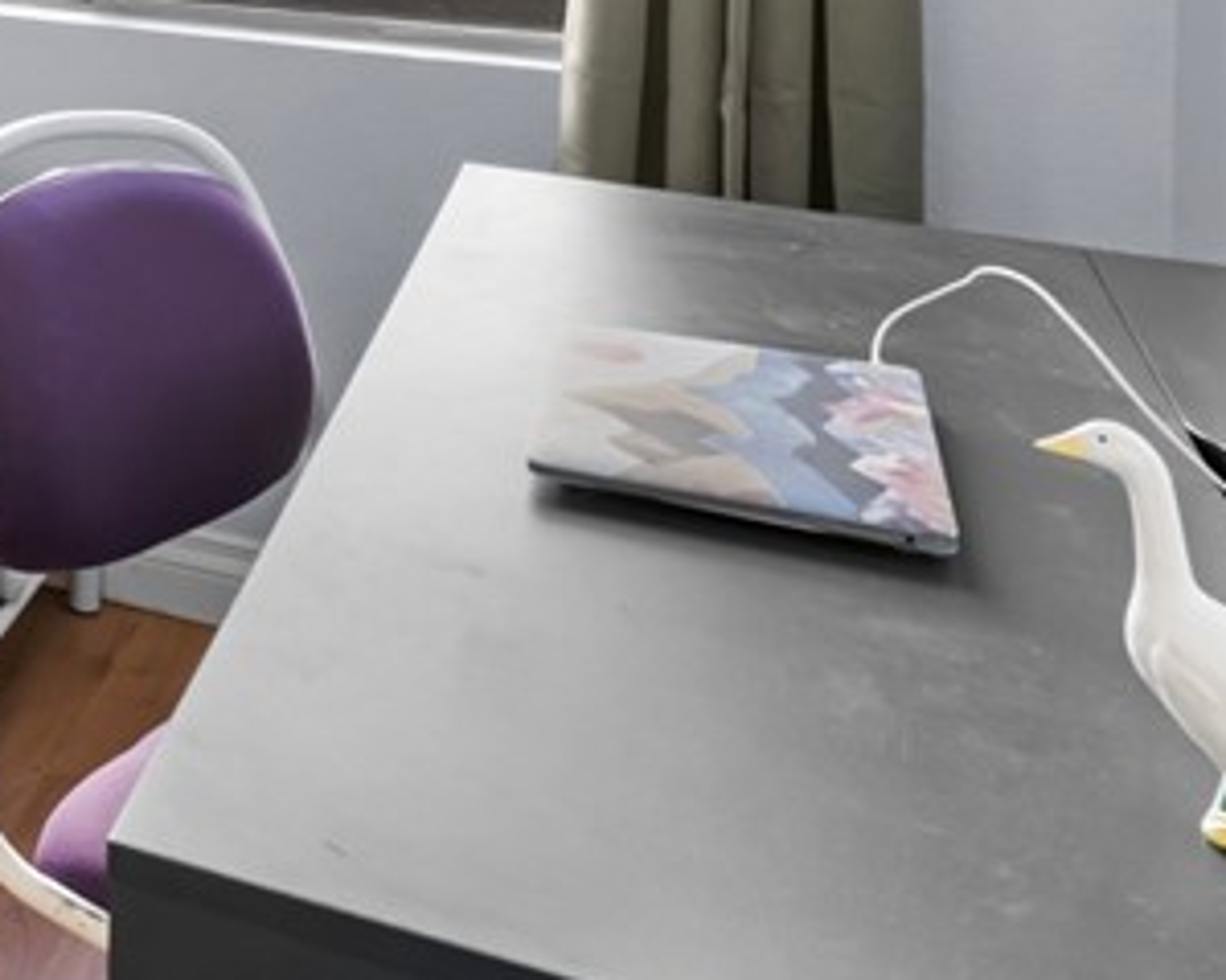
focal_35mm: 58
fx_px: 2104
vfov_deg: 22.6
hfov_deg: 26.4
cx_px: -459
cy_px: -379
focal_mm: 17
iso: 400
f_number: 8
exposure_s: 1/50
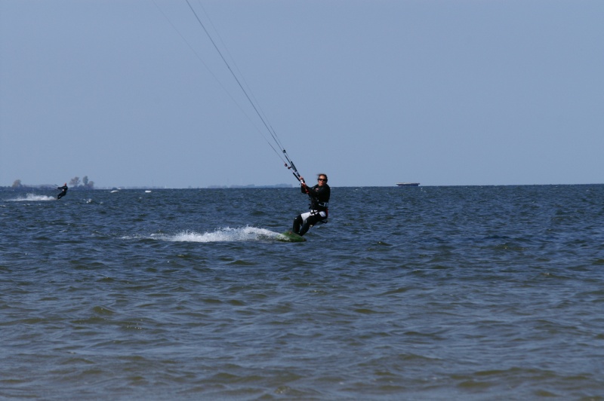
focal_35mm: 300
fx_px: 5029
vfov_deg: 4.6
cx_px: 302
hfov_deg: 6.9
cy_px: 200
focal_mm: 200
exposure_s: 1/640
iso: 400
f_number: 13
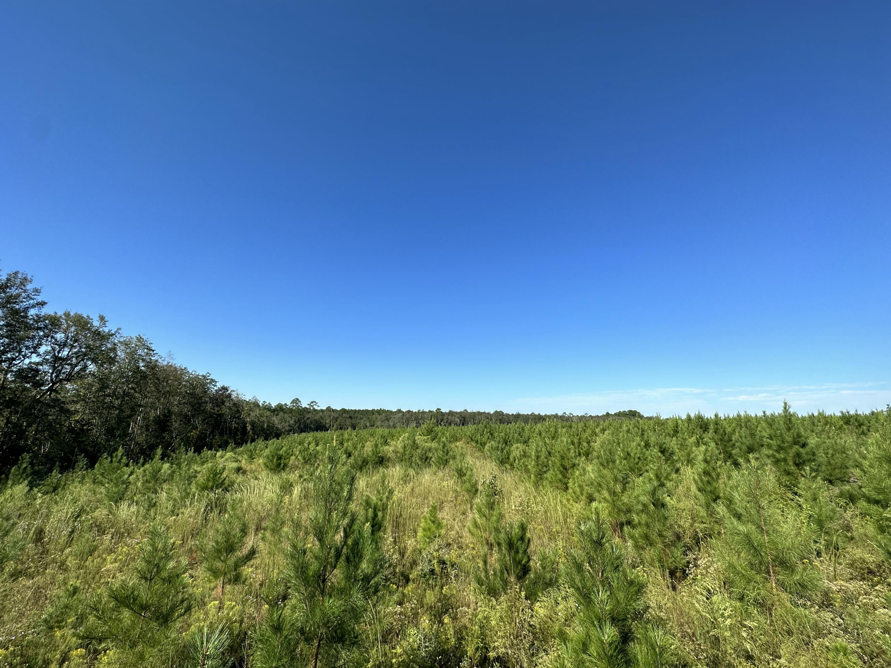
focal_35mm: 14
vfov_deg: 85.7
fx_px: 360
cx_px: 446
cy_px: 334
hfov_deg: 102.1
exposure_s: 1/1984
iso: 50
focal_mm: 2.22
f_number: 2.2
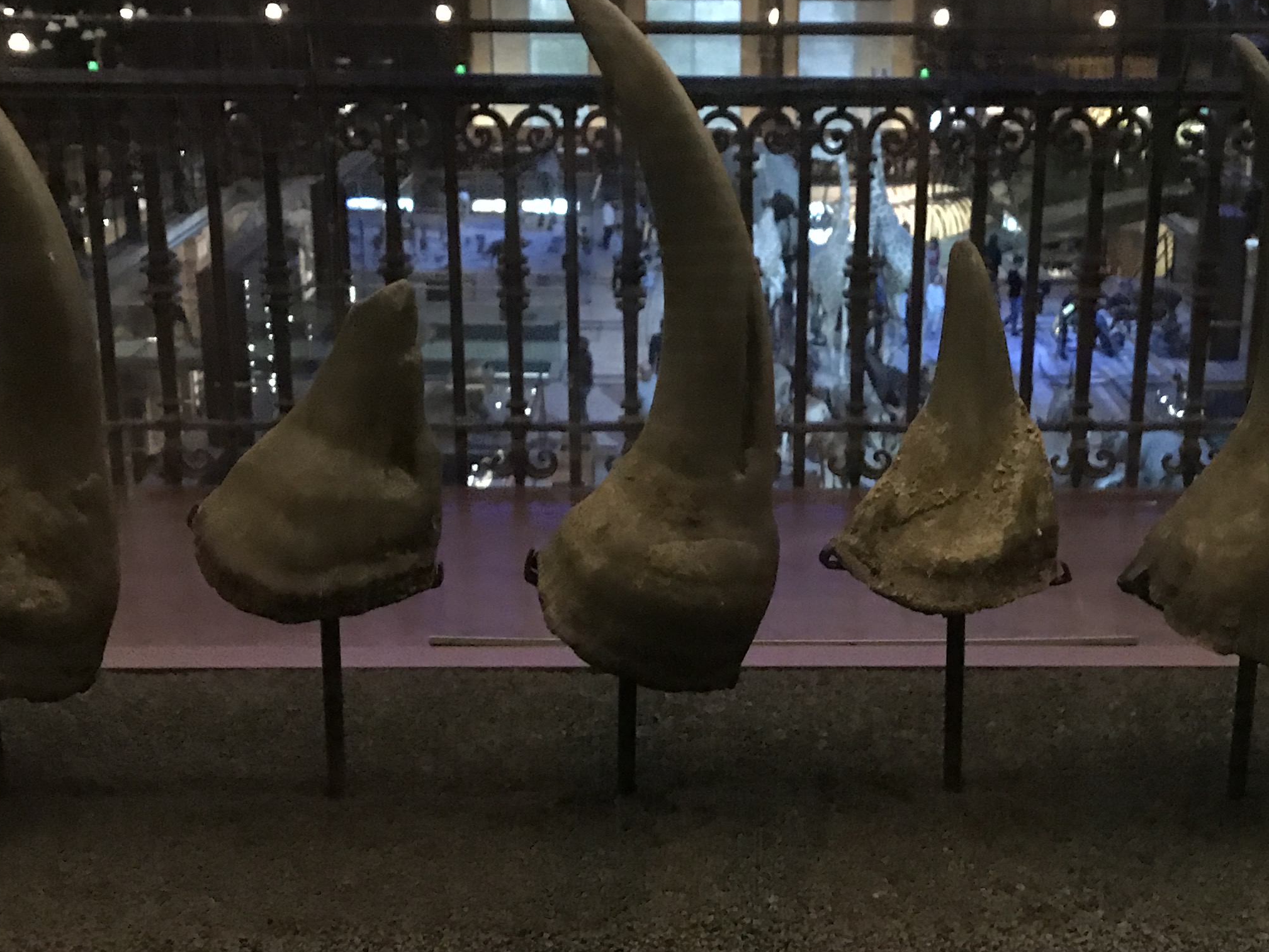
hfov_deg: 34.2
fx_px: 2053
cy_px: 570
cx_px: 787
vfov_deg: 26.1
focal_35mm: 56
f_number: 1.8
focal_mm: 3.99
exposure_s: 1/4
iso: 200
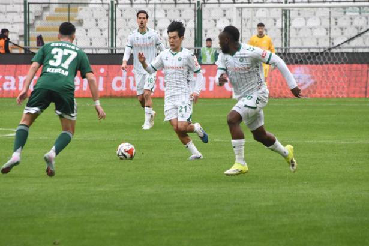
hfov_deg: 4.6
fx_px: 4612
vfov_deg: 3.1
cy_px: 123
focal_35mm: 450
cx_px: 184
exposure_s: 1/1000
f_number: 7.1
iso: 2000
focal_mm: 300
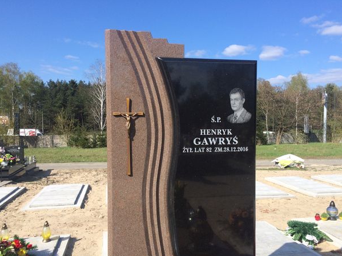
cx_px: 171
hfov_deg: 58.4
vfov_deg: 45.4
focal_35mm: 31
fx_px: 306
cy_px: 136
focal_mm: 4.15
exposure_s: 1/1866
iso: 32
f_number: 2.2
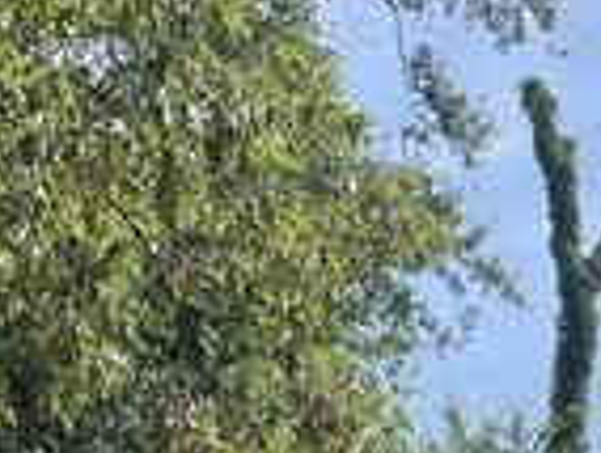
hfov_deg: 13.5
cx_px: 195
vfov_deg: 9.6
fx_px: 2539
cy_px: 885
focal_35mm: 146
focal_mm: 5.1
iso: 50
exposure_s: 1/1600
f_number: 1.6
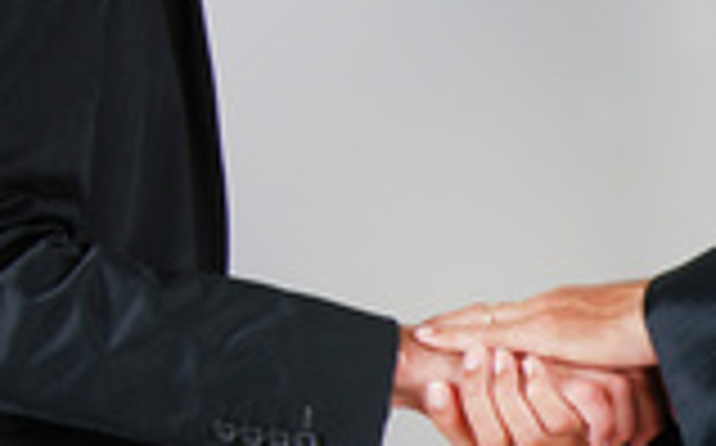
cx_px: 867
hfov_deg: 18.6
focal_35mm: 106
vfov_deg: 12.0
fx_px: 2066
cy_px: 534
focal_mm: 26
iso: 100
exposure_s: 1/160
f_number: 8
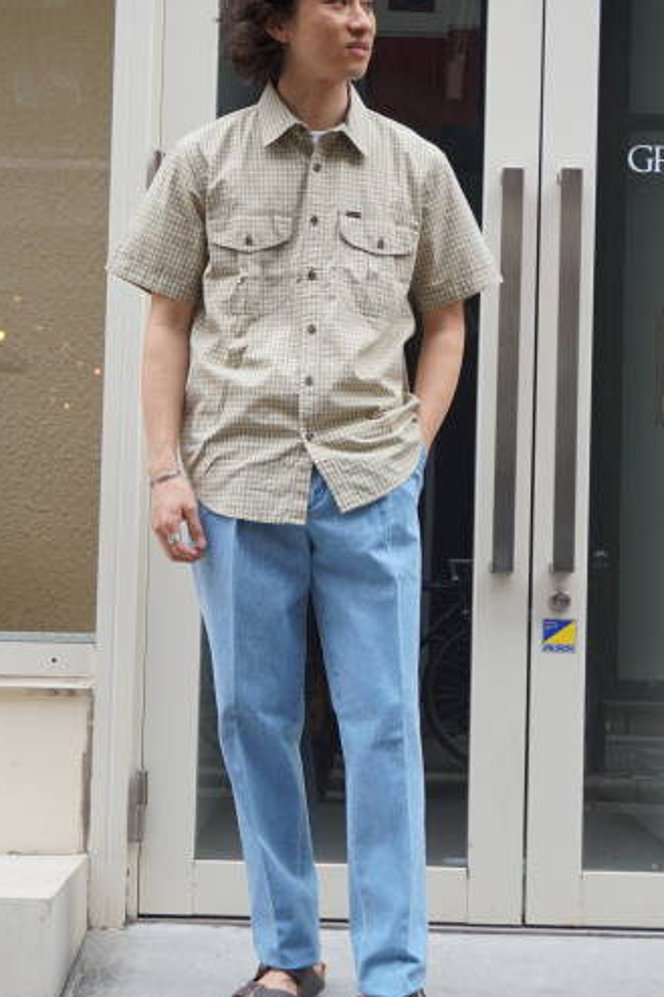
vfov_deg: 28.8
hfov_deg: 19.4
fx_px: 1938
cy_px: 525
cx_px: 323
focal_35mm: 70
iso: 160
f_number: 5.6
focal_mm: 36
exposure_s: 1/160
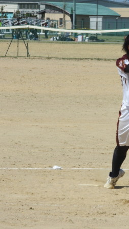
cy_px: 114
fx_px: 2220
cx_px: 137
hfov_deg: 3.3
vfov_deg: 5.9
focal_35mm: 365
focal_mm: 44.8
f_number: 5.5
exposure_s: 1/1000
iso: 100
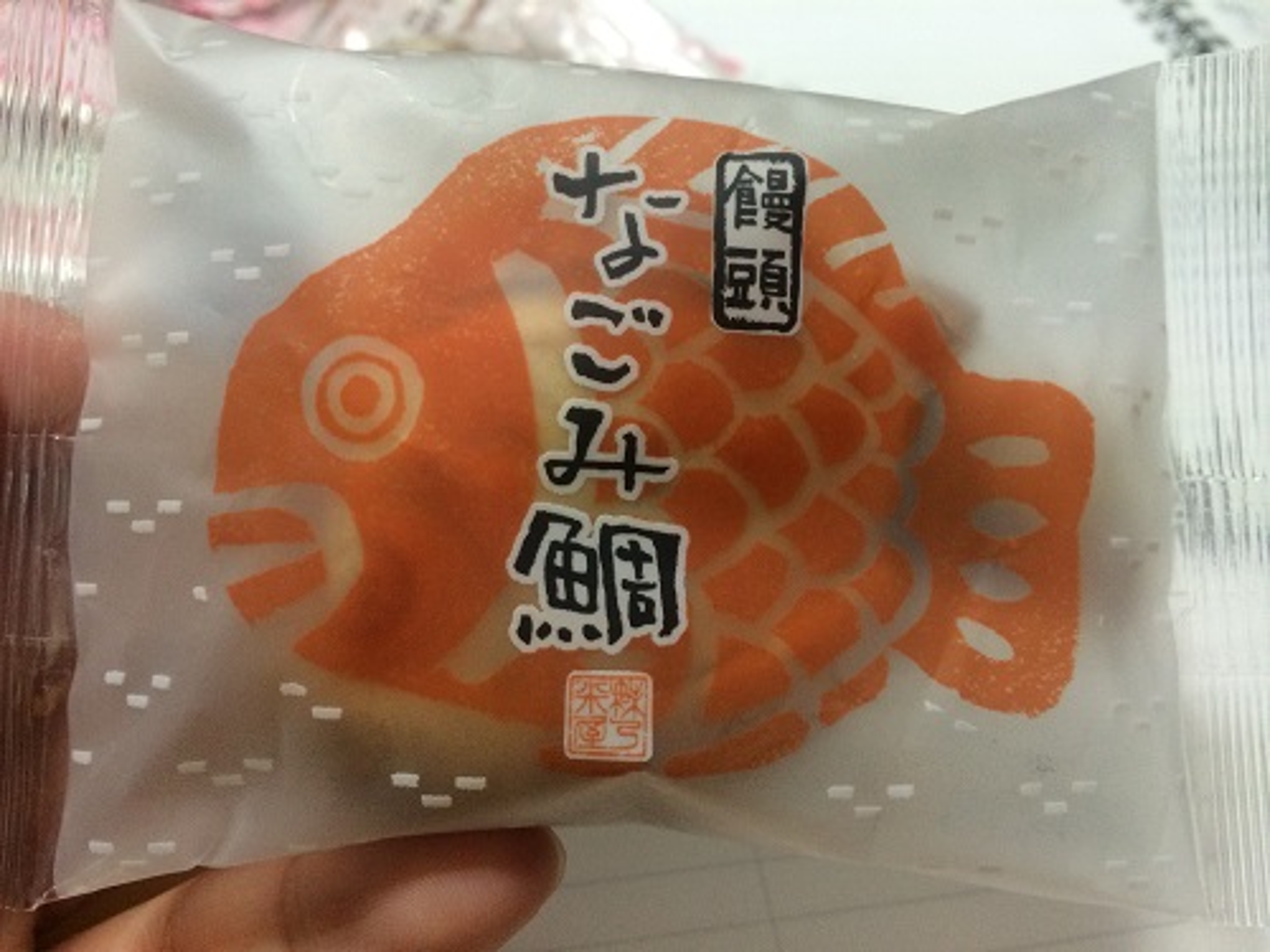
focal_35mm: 30
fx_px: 1101
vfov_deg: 46.8
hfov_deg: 60.0
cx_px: 635
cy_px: 476
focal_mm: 4.12
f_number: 2.2
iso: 200
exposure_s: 1/30
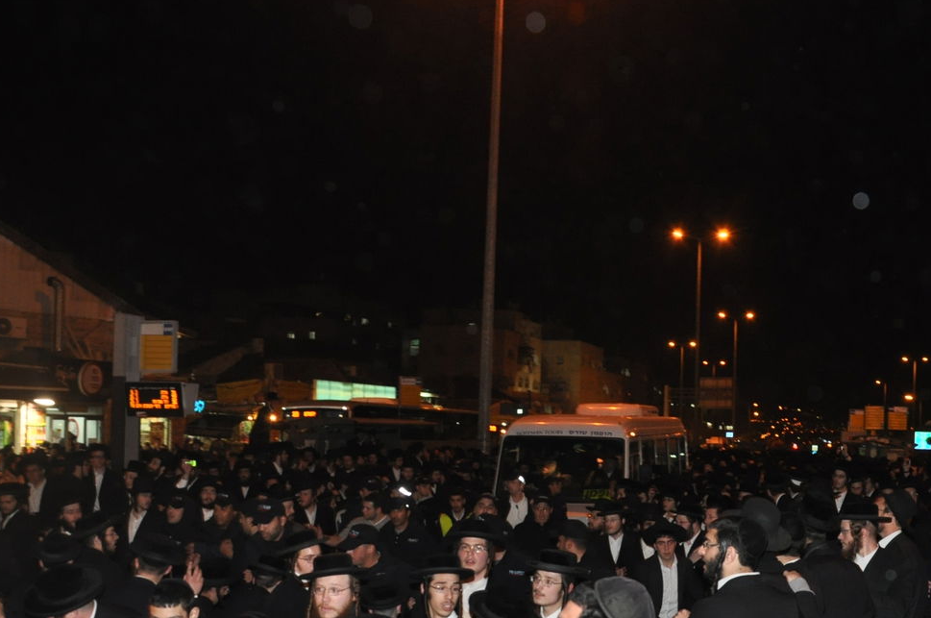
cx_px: 598
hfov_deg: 49.0
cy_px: 427
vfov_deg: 33.7
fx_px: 1007
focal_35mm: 39
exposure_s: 1/50
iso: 1000
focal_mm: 18
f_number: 6.3
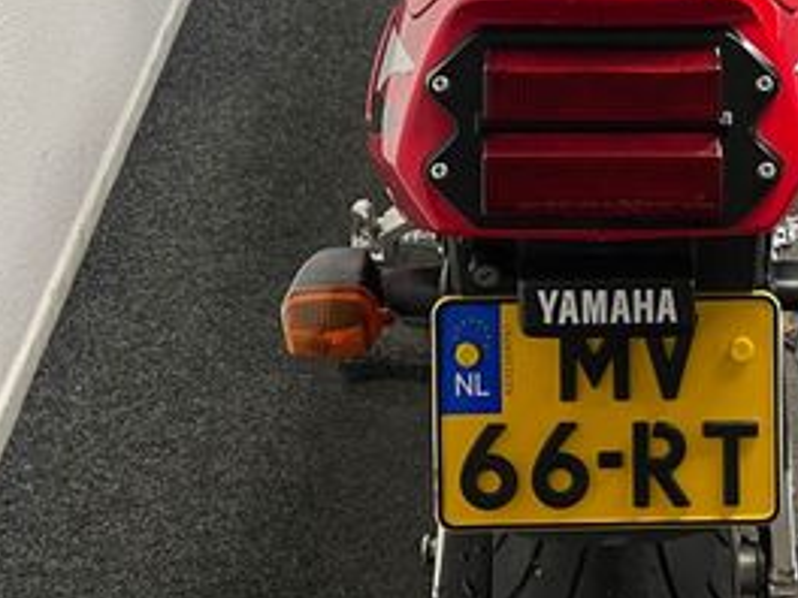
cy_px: 103
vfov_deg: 22.9
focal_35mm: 63
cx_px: 608
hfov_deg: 30.2
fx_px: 1452
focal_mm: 5.1
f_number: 1.6
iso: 100
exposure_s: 1/50
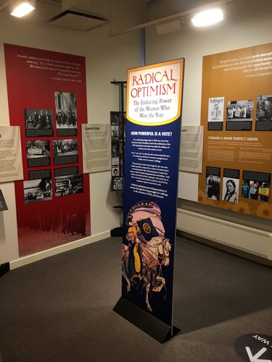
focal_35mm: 29
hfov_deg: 48.2
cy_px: 181
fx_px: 304
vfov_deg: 61.7
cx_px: 136
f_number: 2.2
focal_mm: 4.15
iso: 40
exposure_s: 1/30
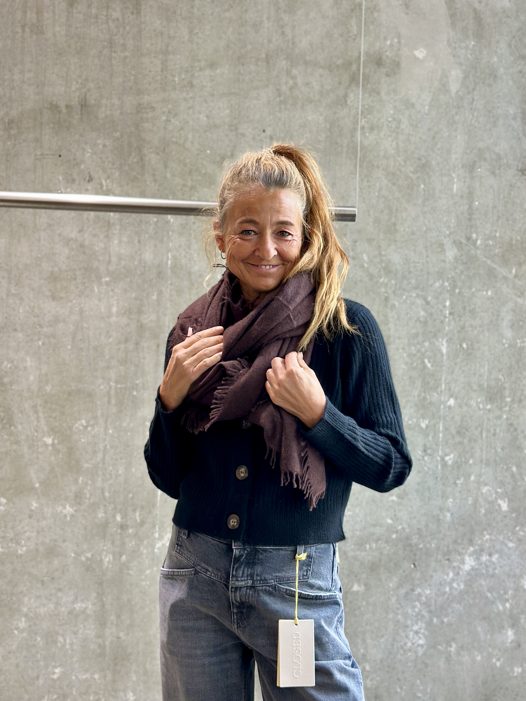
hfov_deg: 30.3
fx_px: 972
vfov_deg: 39.7
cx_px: 263
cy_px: 350
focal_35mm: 48
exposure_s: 1/114
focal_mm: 6.86
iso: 125
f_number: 1.78
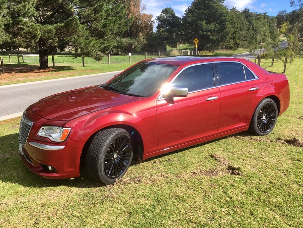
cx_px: 152
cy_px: 114
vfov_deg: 48.2
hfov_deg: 61.7
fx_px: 254
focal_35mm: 29
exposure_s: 1/777
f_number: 2.2
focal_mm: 4.15
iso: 25
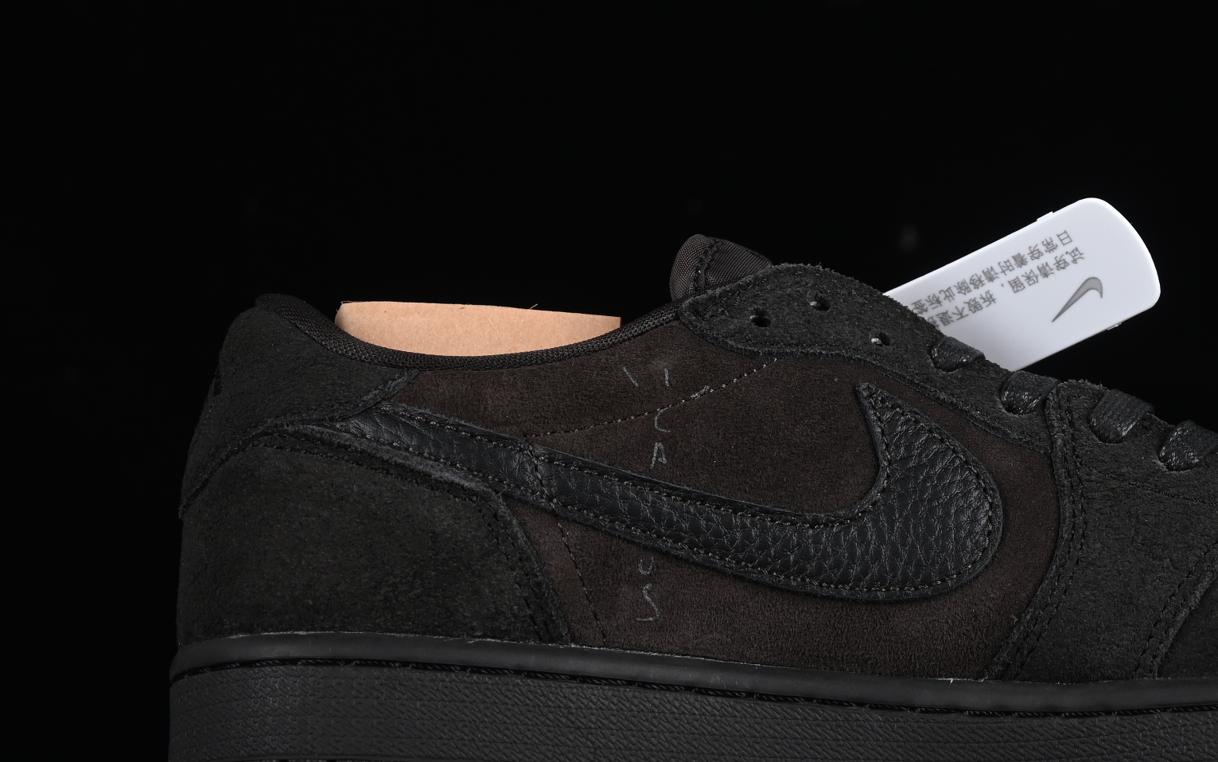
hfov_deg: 15.0
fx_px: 4614
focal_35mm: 139
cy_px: 307
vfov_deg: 9.4
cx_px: 915
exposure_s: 1/200
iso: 160
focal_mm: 50
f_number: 6.3
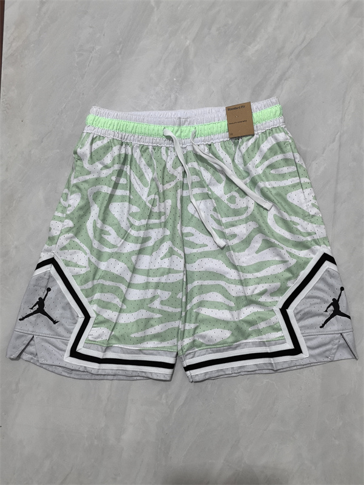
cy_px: 242
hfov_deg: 51.4
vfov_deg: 65.3
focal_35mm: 27
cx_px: 182
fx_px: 379
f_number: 2
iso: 200
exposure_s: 1/50
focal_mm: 5.75
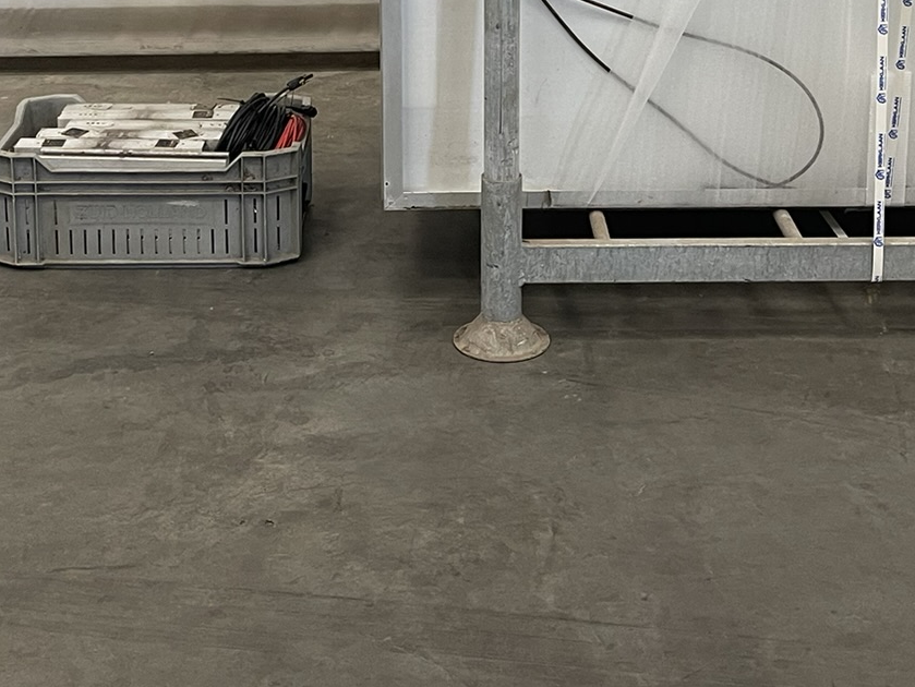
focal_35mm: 61
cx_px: 435
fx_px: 1613
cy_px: -80
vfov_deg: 22.6
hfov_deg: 31.7
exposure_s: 1/77
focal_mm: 5.1
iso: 125
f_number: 1.6
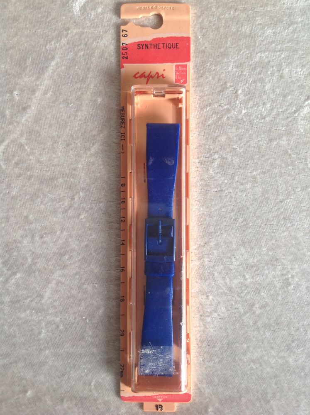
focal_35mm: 35
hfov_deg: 40.6
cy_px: 208
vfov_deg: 52.7
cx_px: 155
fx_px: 419
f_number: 2.4
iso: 64
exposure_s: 1/40
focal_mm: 4.28
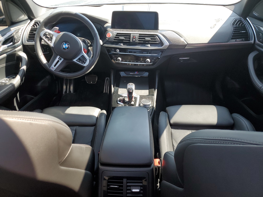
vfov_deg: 53.1
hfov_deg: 67.3
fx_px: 198
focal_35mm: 26
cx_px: 132
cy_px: 98
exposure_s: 1/120
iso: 63
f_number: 1.5
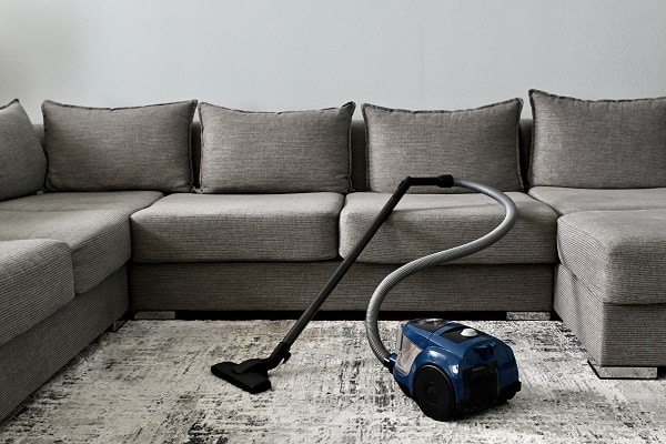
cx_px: 333
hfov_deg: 49.6
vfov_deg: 34.2
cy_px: 222
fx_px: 721
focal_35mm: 39
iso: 250
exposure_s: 1/4
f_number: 4.5
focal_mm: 26
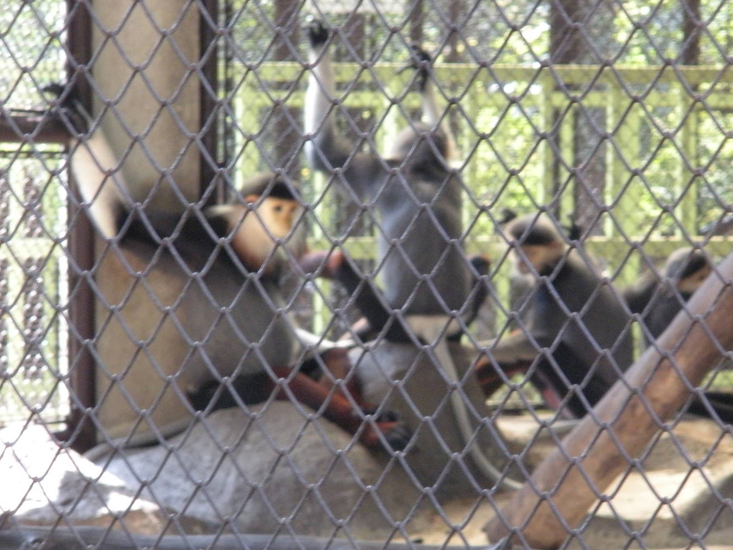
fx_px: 4490
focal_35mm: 212
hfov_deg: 9.3
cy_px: 247
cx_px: 399
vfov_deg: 7.0
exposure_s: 1/40.1
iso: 400
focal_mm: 31.5
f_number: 5.6
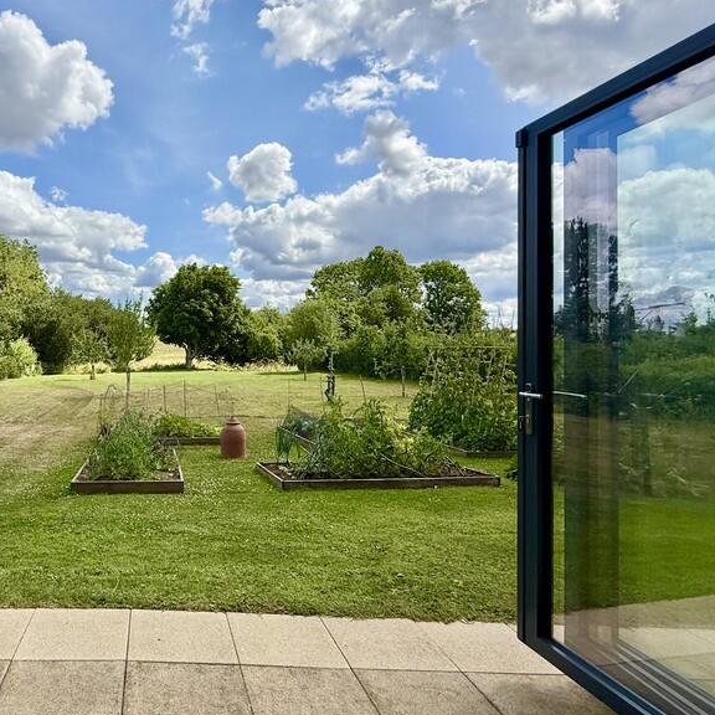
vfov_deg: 69.6
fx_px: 514
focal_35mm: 22
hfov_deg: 65.0
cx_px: 170
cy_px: 335
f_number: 2.2
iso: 50
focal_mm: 2.22
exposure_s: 1/2717
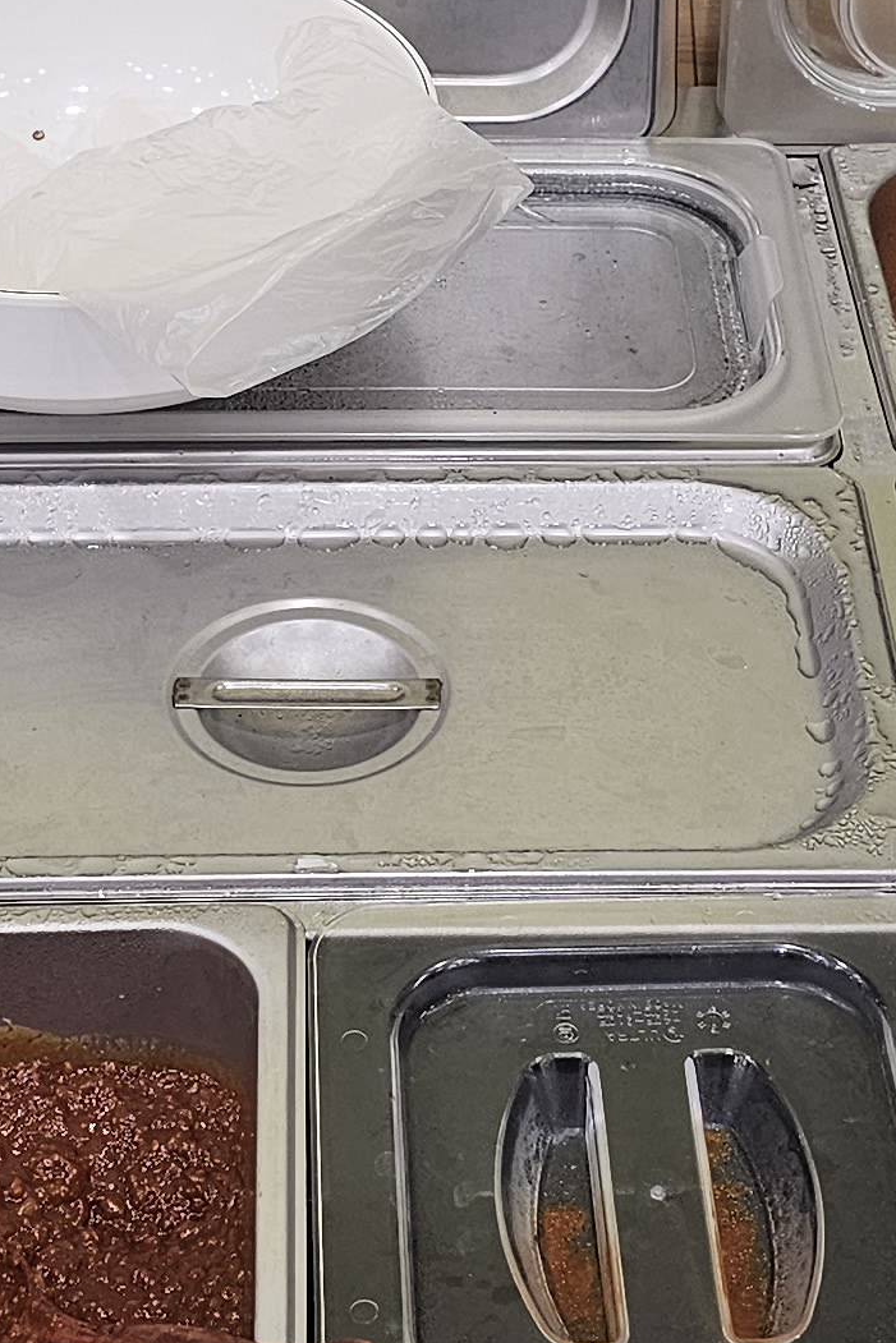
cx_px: 487
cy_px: 409
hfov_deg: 15.0
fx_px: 3396
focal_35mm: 91
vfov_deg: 22.3
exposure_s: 1/120
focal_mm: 6.3
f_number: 1.7
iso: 250
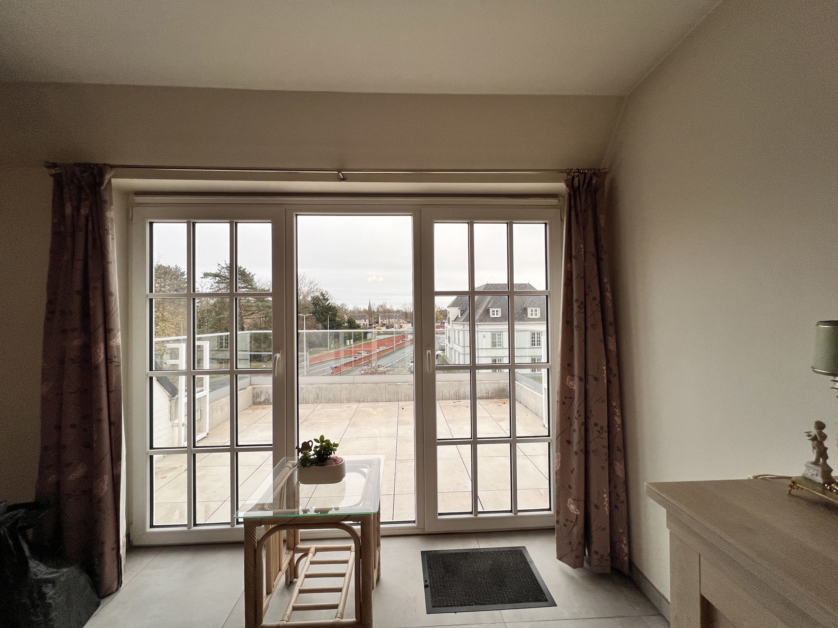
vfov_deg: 89.9
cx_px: 419
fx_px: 315
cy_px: 314
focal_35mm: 13
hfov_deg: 106.2
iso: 64
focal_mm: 1.57
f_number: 1.8
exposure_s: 1/100
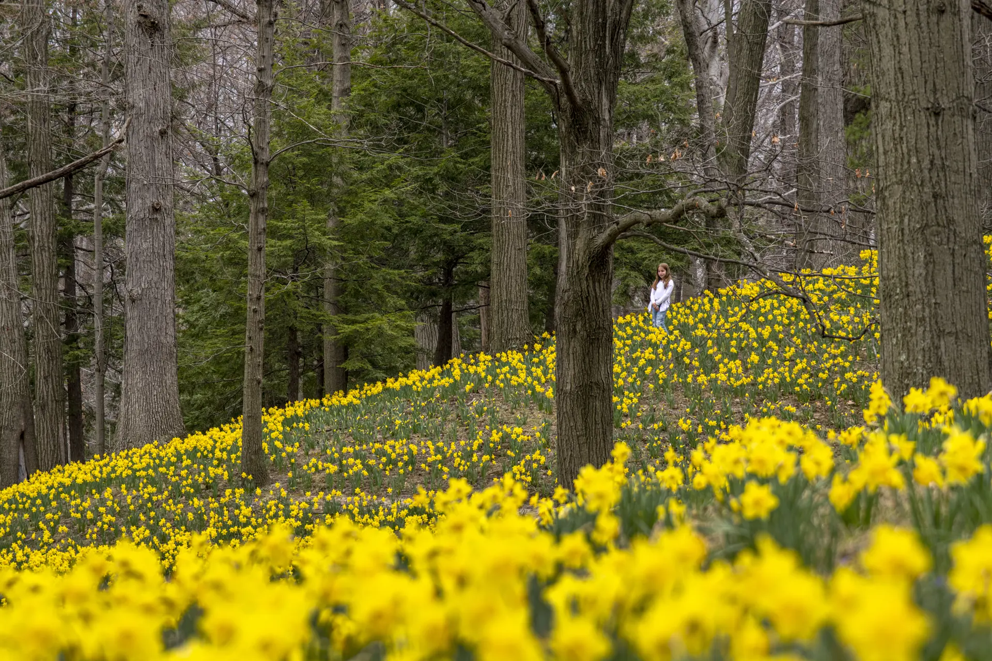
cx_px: 496
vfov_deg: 7.6
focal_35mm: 180
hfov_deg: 11.4
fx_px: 4960
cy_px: 330
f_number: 8
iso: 320
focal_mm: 180
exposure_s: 1/250
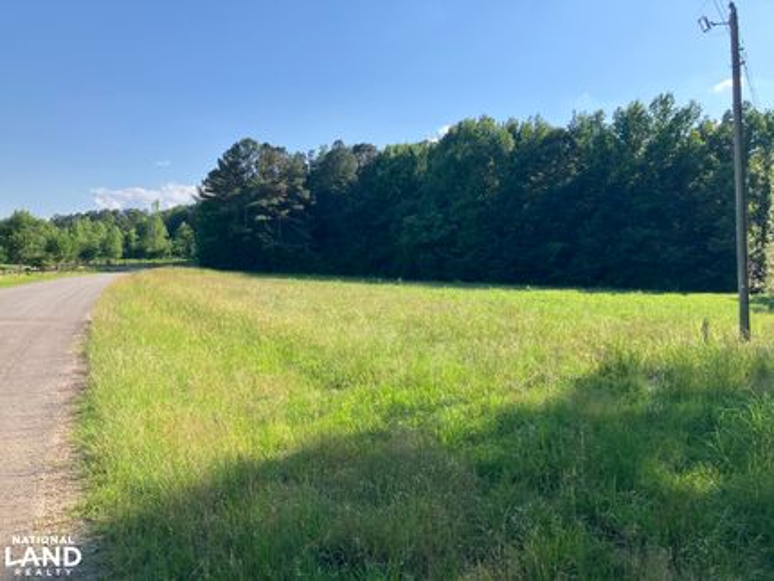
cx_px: 387
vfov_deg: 49.8
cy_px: 290
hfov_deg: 63.4
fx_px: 626
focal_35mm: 28
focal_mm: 3.99
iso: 32
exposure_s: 1/1245
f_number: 1.8
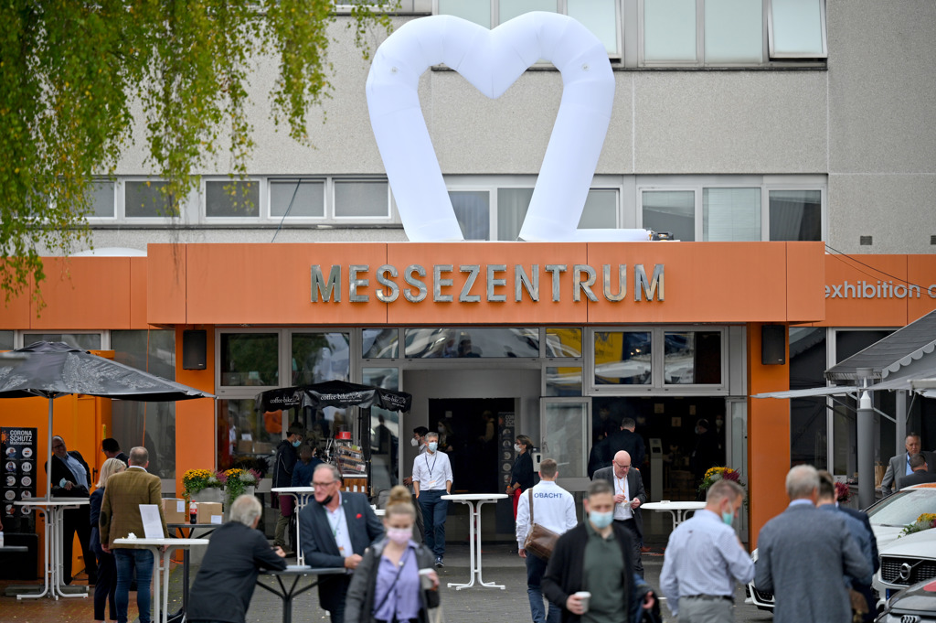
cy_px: 312
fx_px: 3637
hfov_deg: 14.7
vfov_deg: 9.8
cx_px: 468
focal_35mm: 140
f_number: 2.8
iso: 200
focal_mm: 140
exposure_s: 1/2000
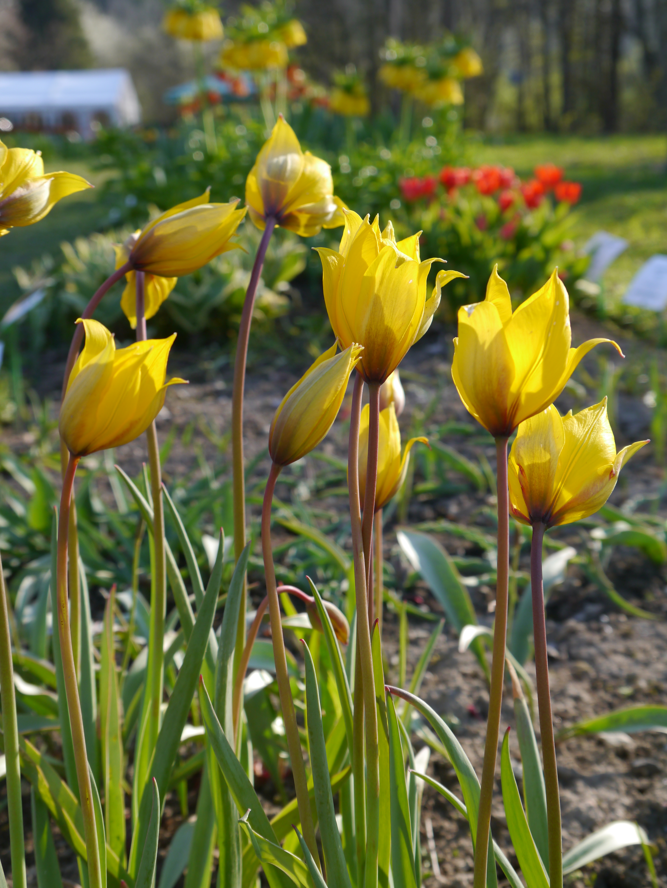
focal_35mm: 46
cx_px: 334
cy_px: 444
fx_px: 1181
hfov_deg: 31.5
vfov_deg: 41.2
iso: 160
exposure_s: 1/200
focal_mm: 23
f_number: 6.3
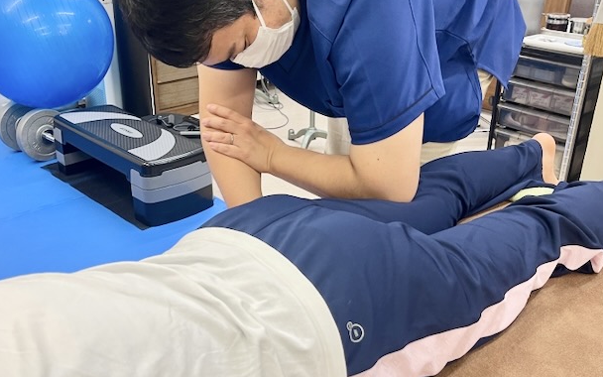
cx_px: 298
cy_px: 179
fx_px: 477
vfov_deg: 43.1
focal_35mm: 29
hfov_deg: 64.6
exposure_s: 1/50
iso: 80
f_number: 1.6
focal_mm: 5.1
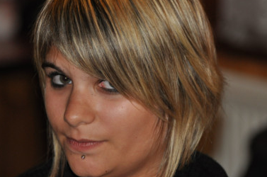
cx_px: 106
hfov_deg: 7.1
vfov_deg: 4.7
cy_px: 81
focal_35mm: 289
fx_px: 2137
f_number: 4.8
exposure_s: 1/60
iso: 800
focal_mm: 145
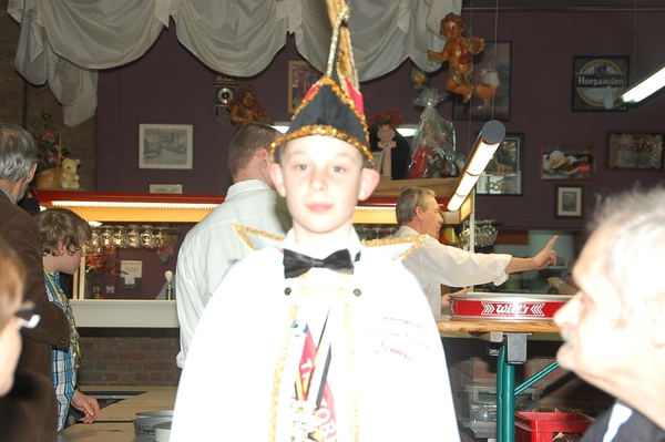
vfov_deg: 18.2
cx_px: 332
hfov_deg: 27.0
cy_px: 221
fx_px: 1384
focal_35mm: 75
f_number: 5
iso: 400
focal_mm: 50
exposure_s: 1/60
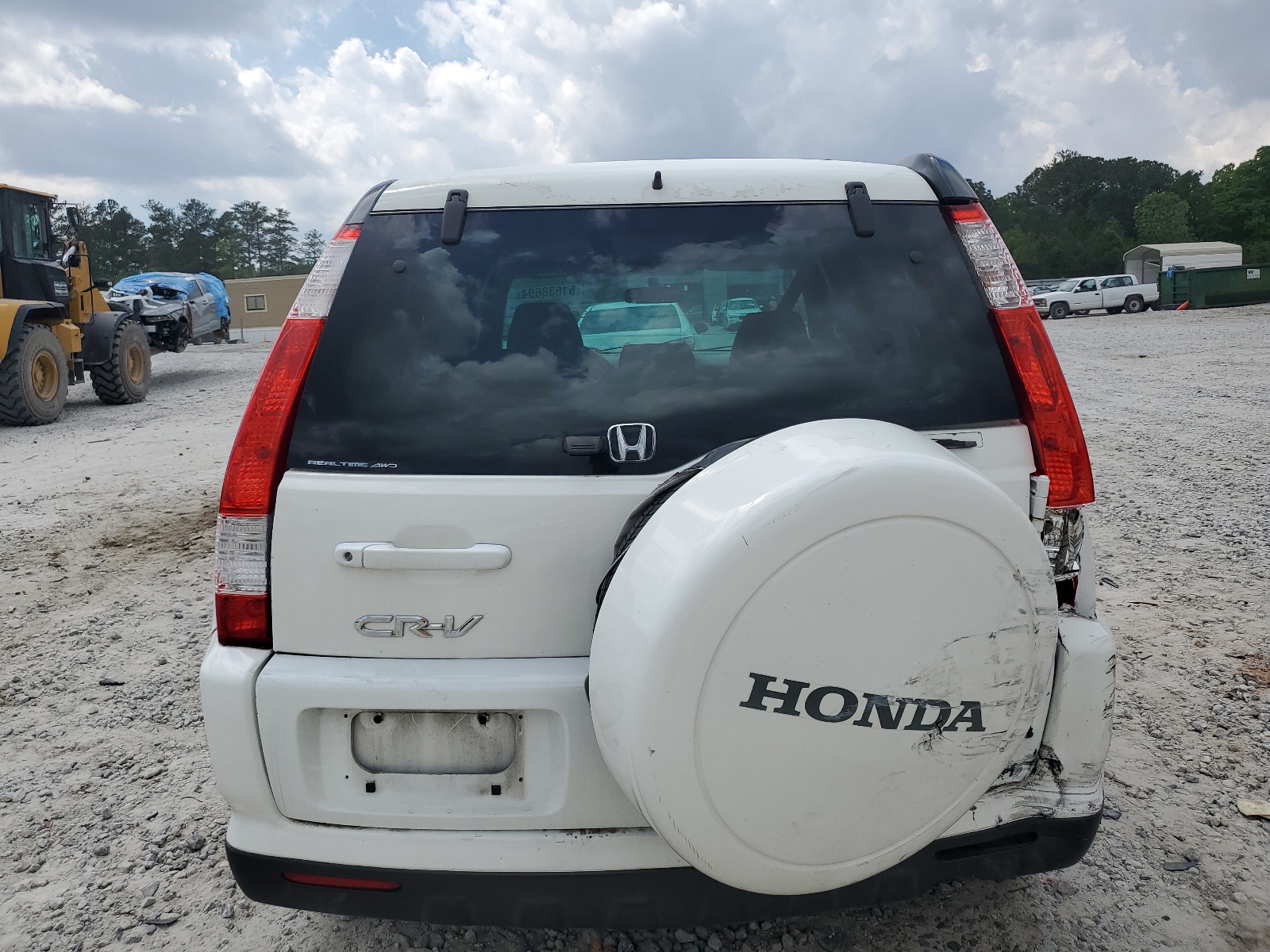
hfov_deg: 67.3
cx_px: 635
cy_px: 476
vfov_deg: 53.1
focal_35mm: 26
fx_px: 954
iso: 50
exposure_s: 1/5000
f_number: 1.5
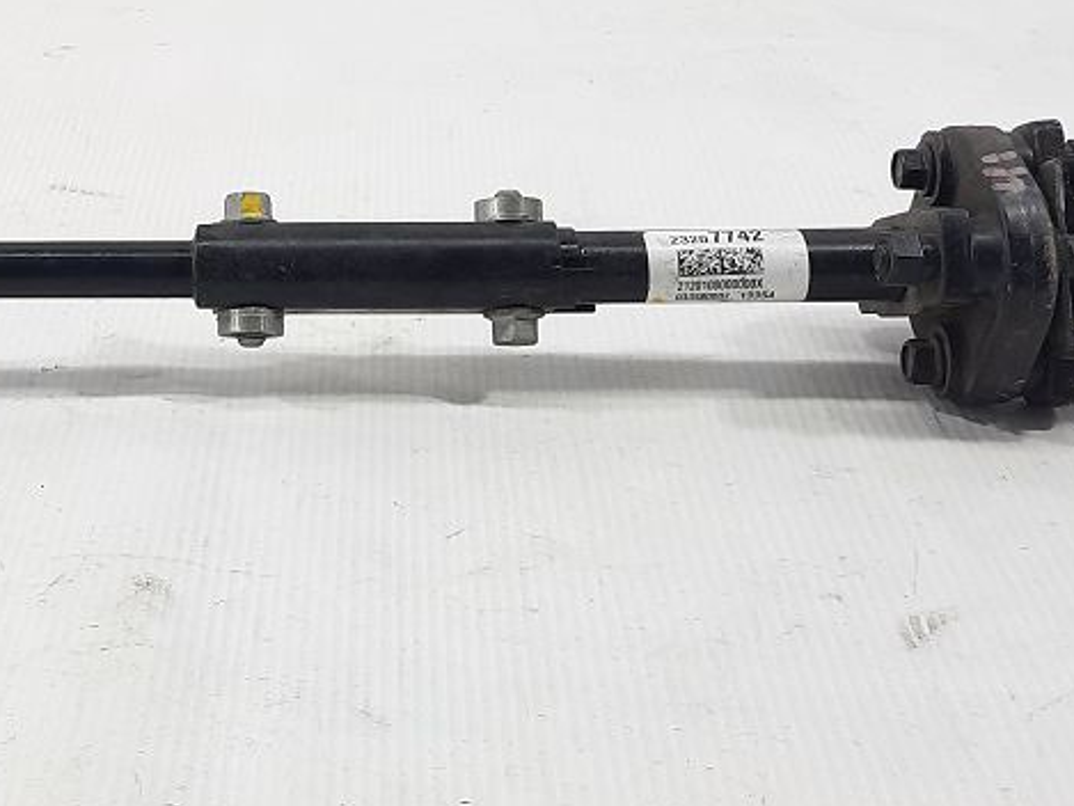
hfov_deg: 28.8
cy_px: 176
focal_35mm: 64
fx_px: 1986
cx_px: 62
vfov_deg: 22.7
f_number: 2
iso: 32
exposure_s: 1/50
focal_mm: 4.6
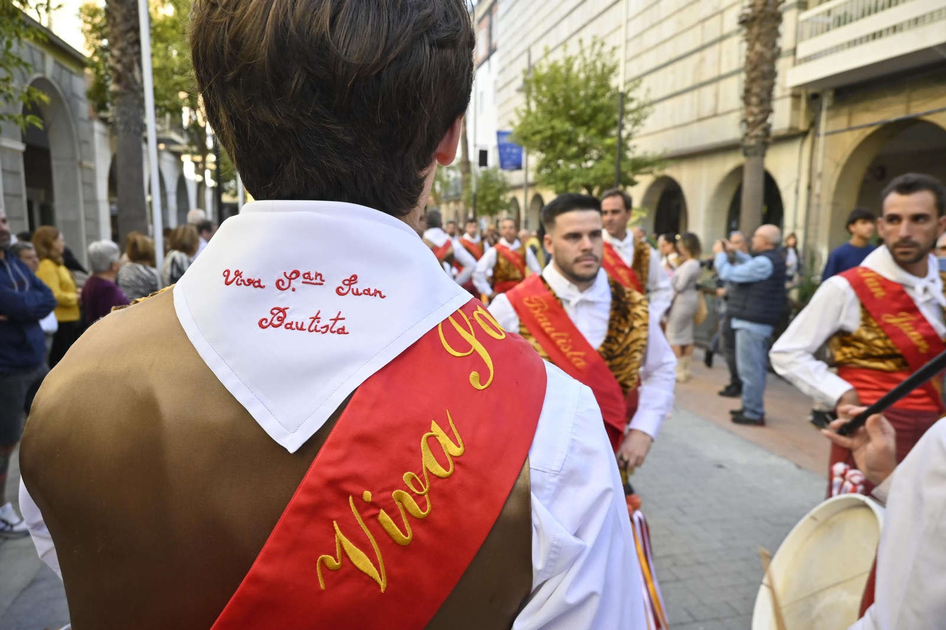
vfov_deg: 53.1
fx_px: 630
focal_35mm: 24
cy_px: 315
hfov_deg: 73.8
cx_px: 473
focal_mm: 16
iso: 400
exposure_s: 1/400
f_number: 5
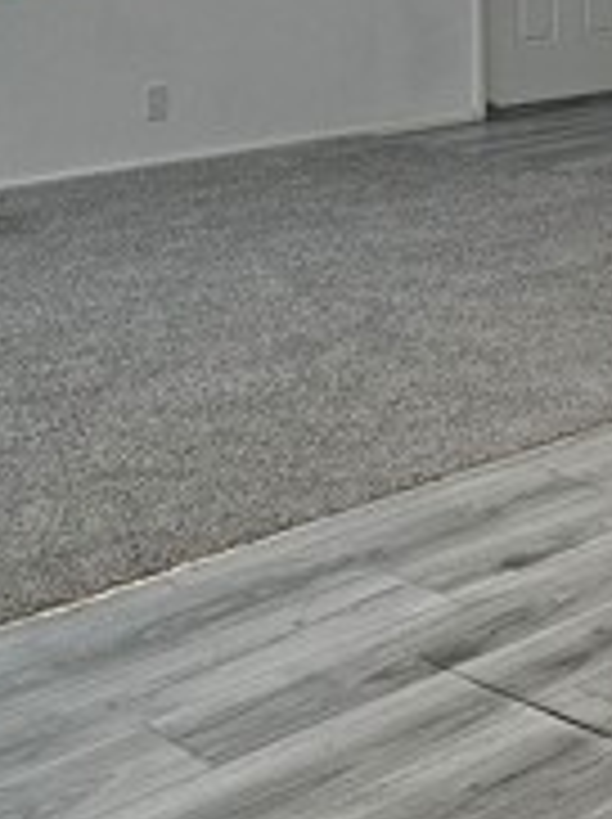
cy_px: 14
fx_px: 1914
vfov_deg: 23.2
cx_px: 958
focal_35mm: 81
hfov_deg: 16.3
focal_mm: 6.3
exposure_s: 1/120
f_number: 1.7
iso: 200
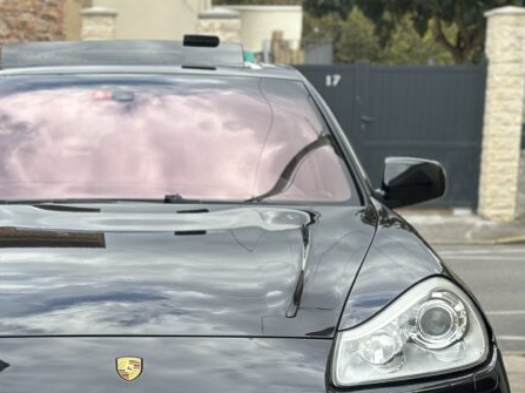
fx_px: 1304
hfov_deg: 22.6
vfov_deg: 17.0
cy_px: 326
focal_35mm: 86
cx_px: 135
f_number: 1.78
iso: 80
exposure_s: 1/1242
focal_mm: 6.86
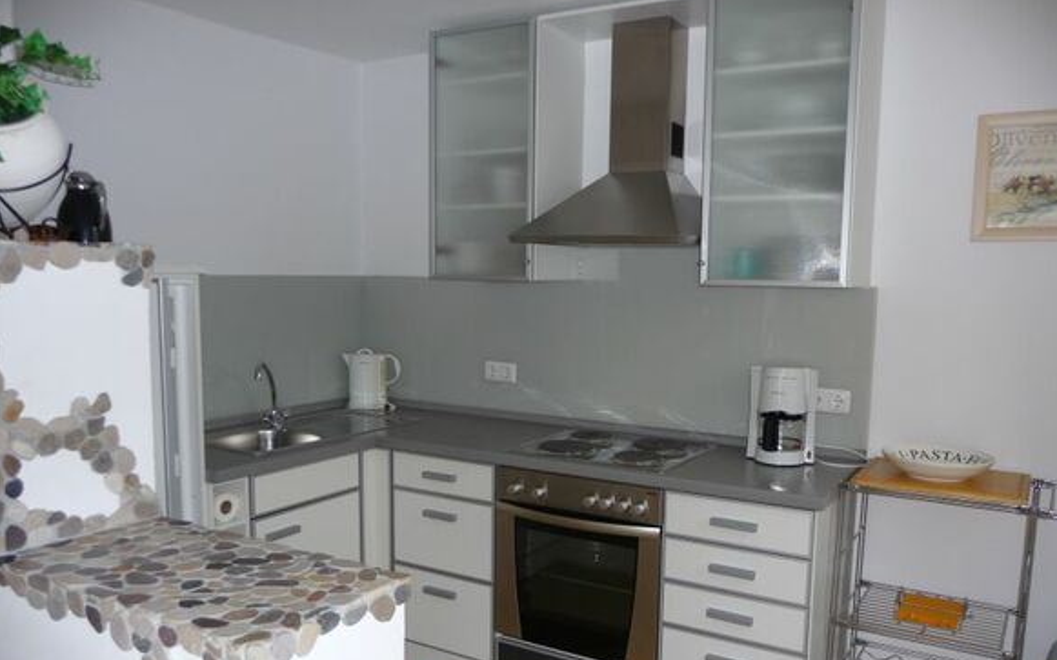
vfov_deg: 41.7
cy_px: 384
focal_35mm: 30
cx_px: 530
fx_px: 864
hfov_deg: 62.9
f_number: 3.3
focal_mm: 4.7
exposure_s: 1/30
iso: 125
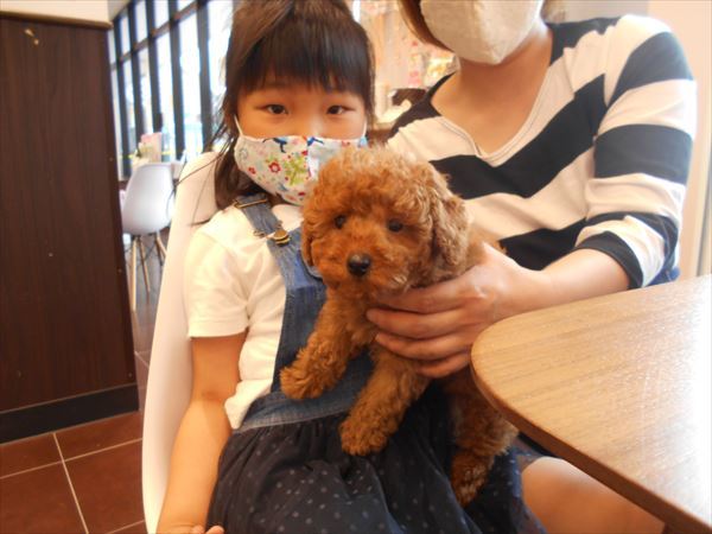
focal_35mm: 26
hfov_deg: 67.3
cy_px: 267
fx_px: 535
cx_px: 356
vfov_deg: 53.1
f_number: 3.2
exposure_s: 1/30
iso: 160
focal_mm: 4.6
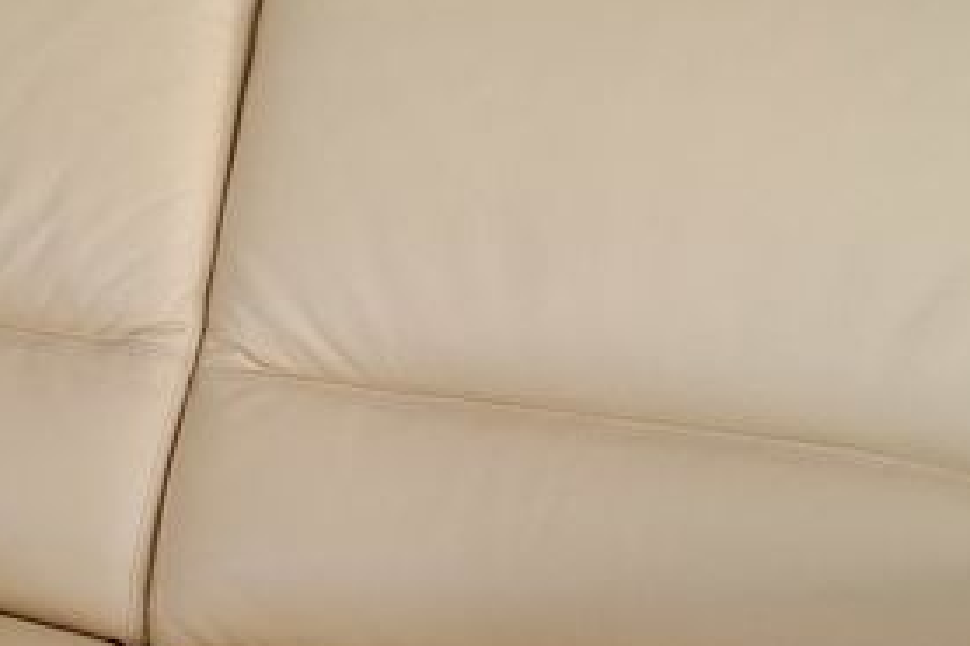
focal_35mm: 86
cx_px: 143
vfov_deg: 15.8
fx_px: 2316
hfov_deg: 23.2
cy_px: 492
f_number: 1.8
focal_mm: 5.54
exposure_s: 1/100
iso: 200
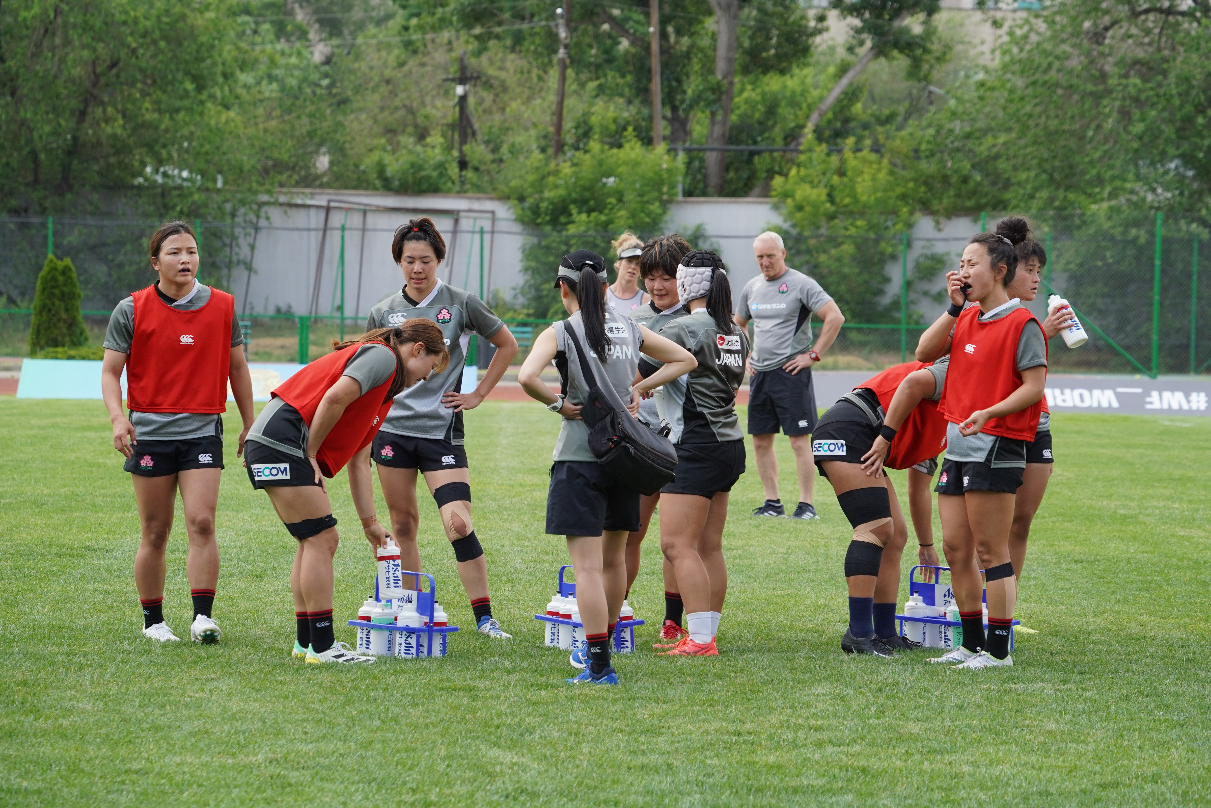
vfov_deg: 9.3
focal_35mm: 148
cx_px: 606
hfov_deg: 13.9
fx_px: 4978
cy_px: 404
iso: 500
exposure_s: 1/640
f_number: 7.1
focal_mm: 148
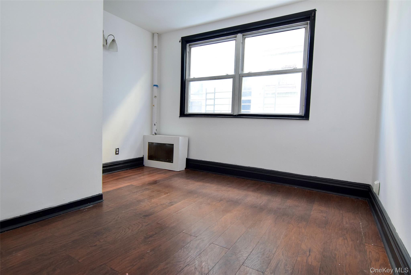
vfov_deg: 63.3
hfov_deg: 85.4
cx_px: 206
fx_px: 223
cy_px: 138
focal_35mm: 20
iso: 1600
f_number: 5.6
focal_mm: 13
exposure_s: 1/60
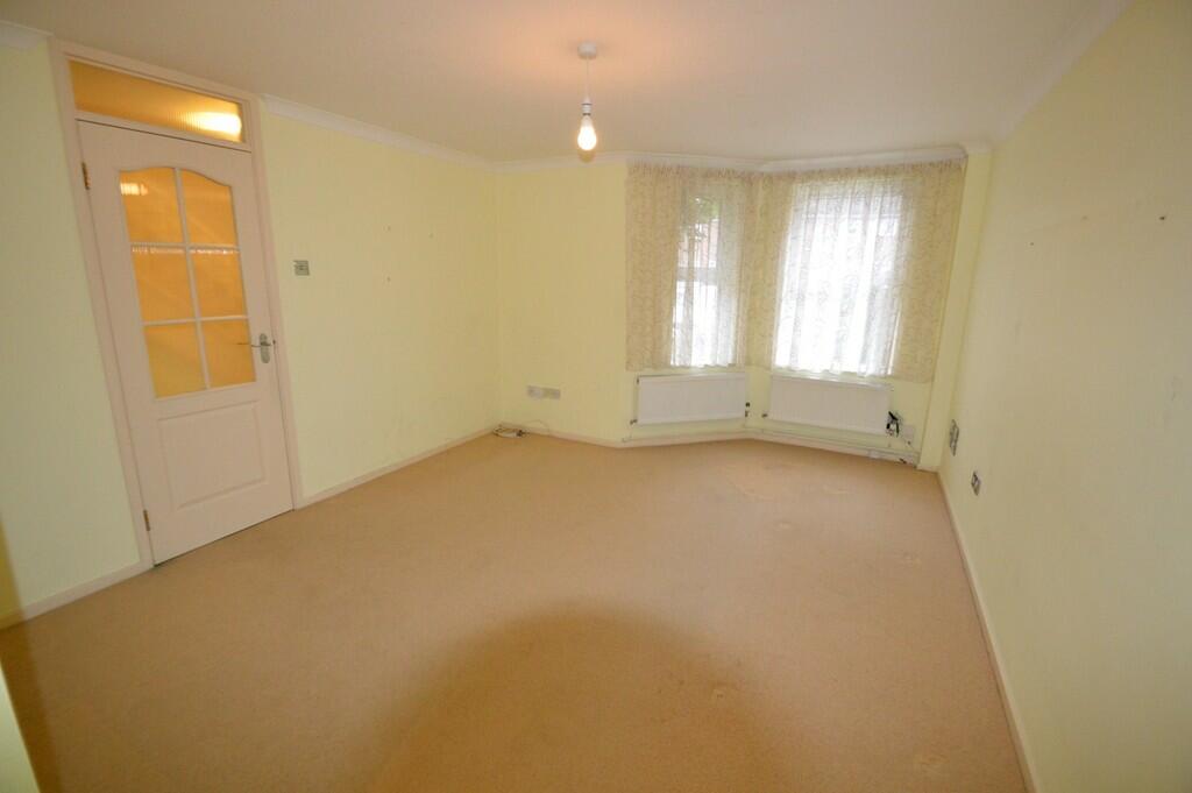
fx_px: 496
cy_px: 396
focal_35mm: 15
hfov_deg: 100.4
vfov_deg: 77.2
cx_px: 596
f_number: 3.5
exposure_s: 1/60
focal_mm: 10
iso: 1800
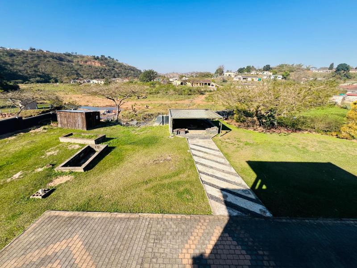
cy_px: 134
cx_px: 178
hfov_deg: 106.2
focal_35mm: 13
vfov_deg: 89.9
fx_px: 134
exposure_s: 1/1064
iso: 32
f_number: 1.8
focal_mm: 1.57
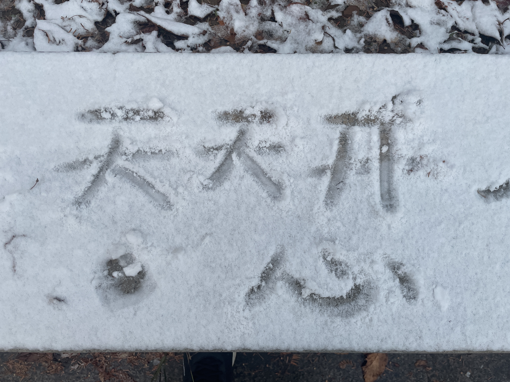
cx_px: 255
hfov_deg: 67.3
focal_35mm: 26
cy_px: 191
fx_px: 383
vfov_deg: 53.1
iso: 125
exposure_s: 1/121
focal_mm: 4.2
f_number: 1.6
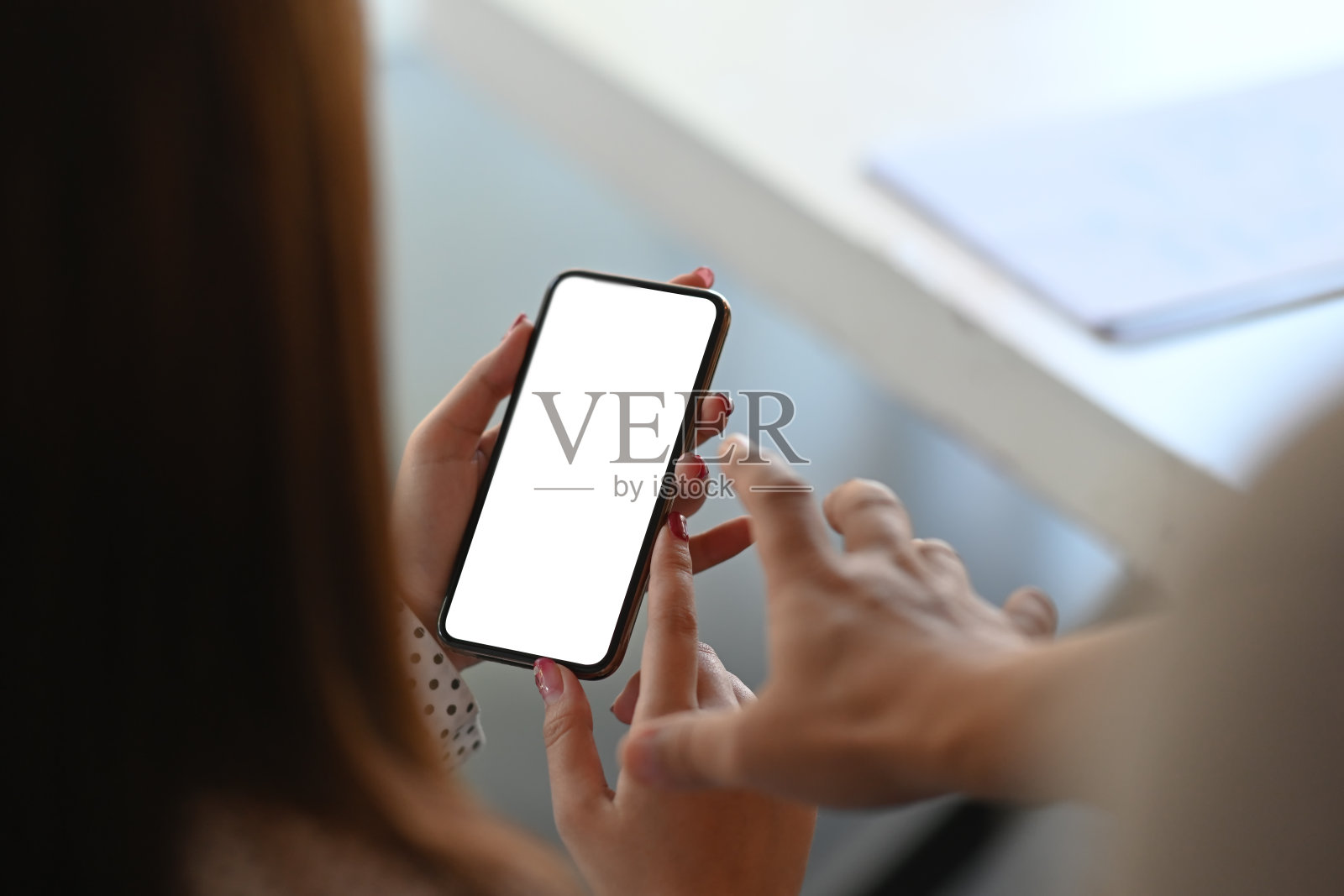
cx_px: 672
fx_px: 3920
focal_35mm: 105
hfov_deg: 19.5
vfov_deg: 13.0
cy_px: 448
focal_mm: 105
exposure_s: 1/500
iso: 800
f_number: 2.2
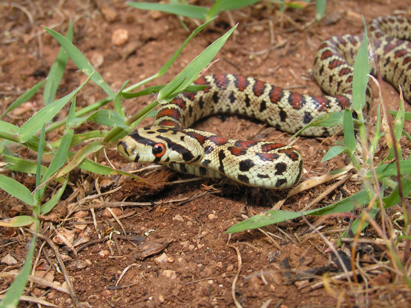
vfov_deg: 21.9
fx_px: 795
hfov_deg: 29.0
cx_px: 206
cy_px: 154
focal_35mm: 67
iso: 50
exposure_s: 1/80
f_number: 5.6
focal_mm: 11.1
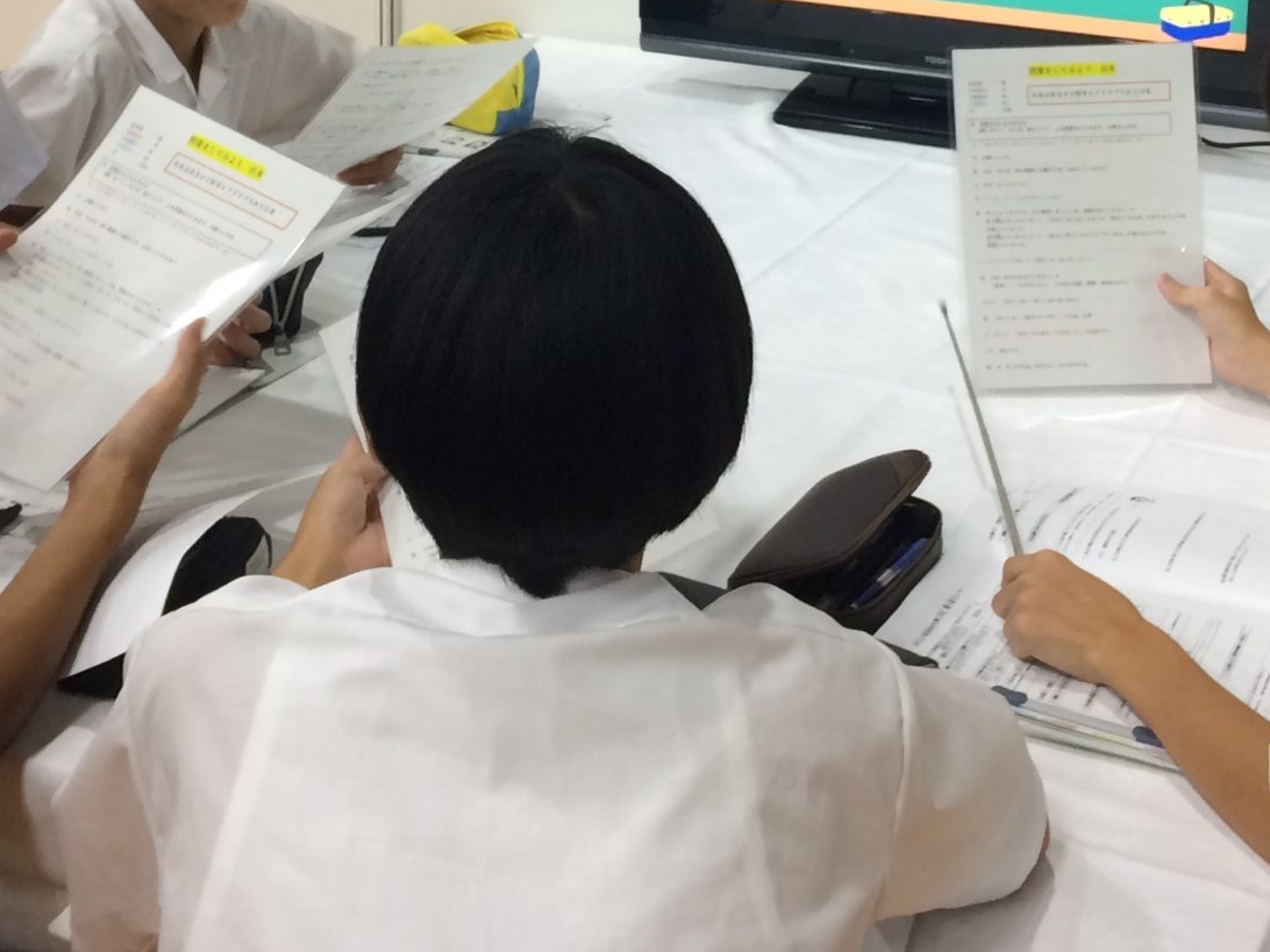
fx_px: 2495
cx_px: 659
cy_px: 2
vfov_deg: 20.9
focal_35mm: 68
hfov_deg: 28.6
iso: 50
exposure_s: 1/30
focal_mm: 4.15
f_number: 2.2
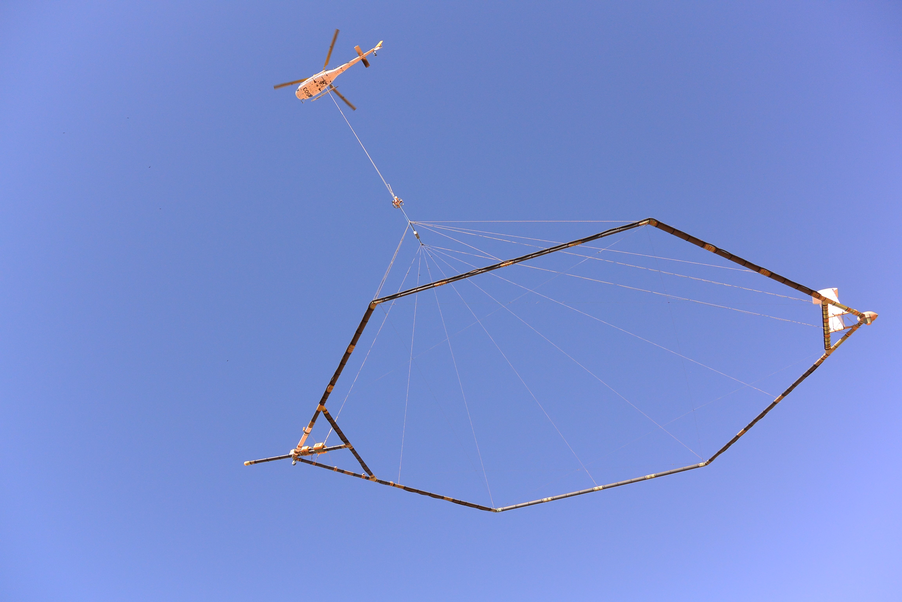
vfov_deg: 45.0
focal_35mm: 29
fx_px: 727
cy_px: 301
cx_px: 451
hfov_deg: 63.7
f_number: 5
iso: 160
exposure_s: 1/800
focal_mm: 11
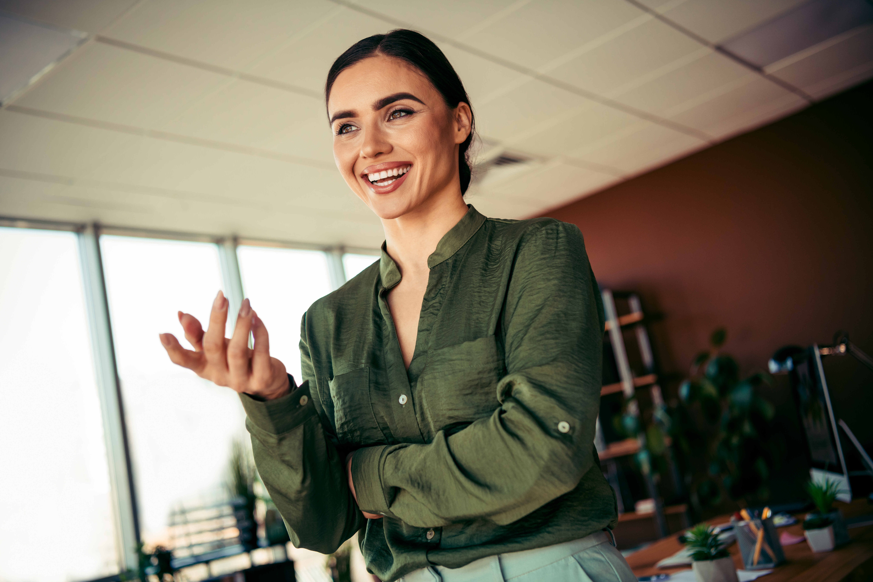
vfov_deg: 33.4
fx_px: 970
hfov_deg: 48.5
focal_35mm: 40
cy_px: 291
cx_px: 436
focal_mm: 40
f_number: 2.8
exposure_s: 1/200
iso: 500
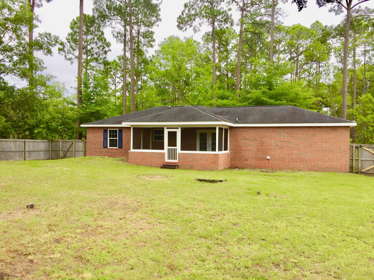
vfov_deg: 48.2
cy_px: 140
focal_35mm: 29
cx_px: 187
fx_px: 313
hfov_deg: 61.7
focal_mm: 4.15
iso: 32
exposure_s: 1/746
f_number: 2.2
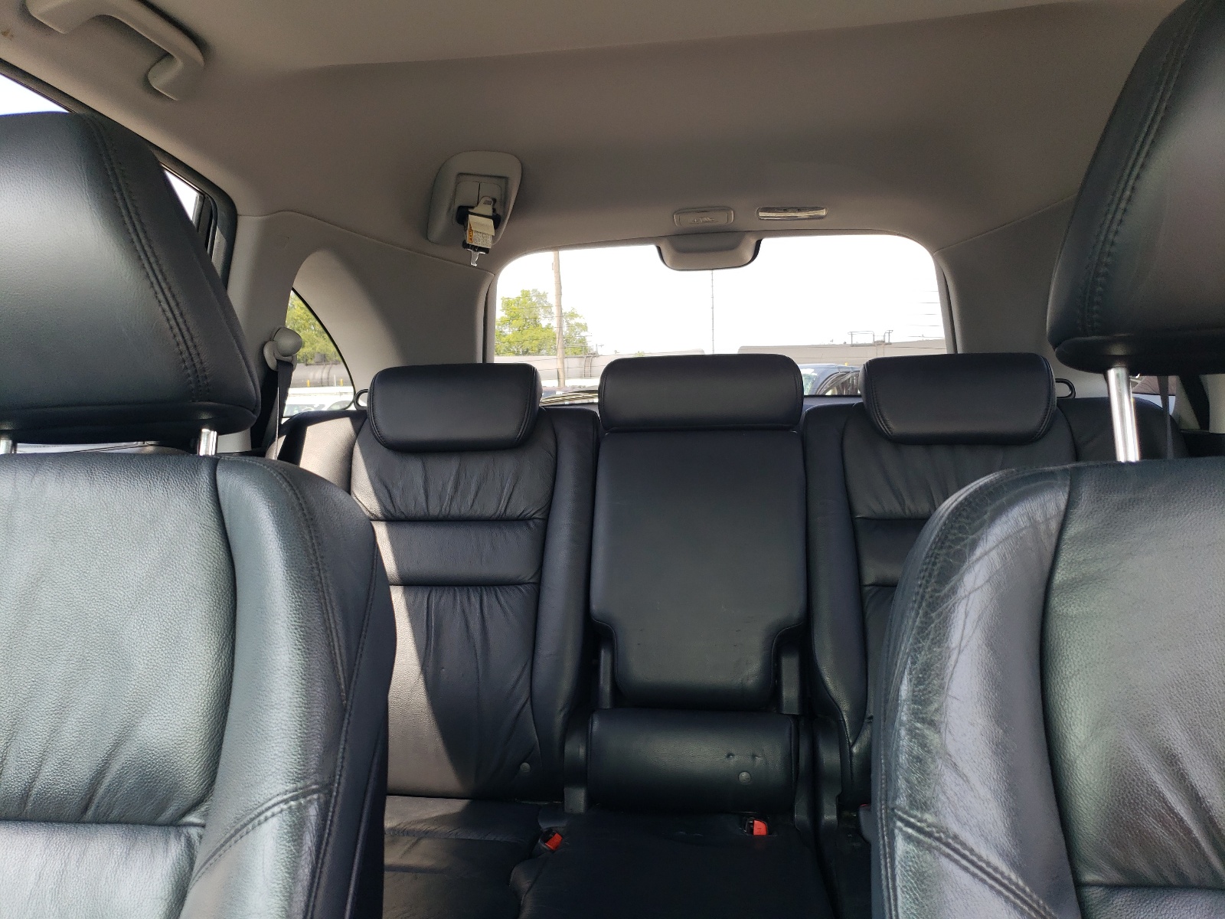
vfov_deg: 53.1
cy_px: 460
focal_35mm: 26
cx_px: 612
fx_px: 920
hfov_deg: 67.3
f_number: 1.5
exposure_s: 1/175
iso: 50
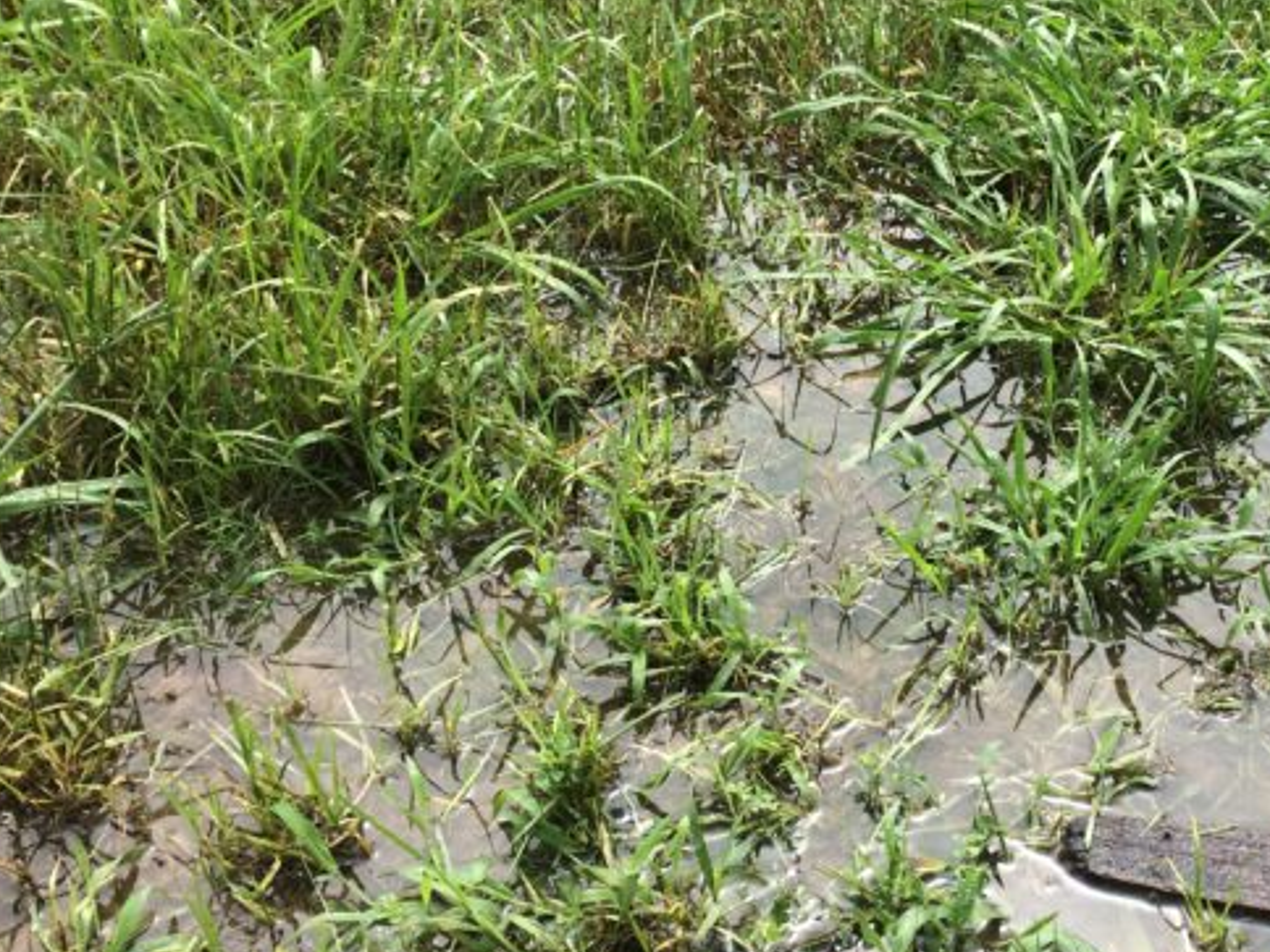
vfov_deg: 31.4
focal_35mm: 46
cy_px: 354
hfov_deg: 40.0
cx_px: 966
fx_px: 1688
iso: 32
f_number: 2.2
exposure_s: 1/1208
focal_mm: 4.15
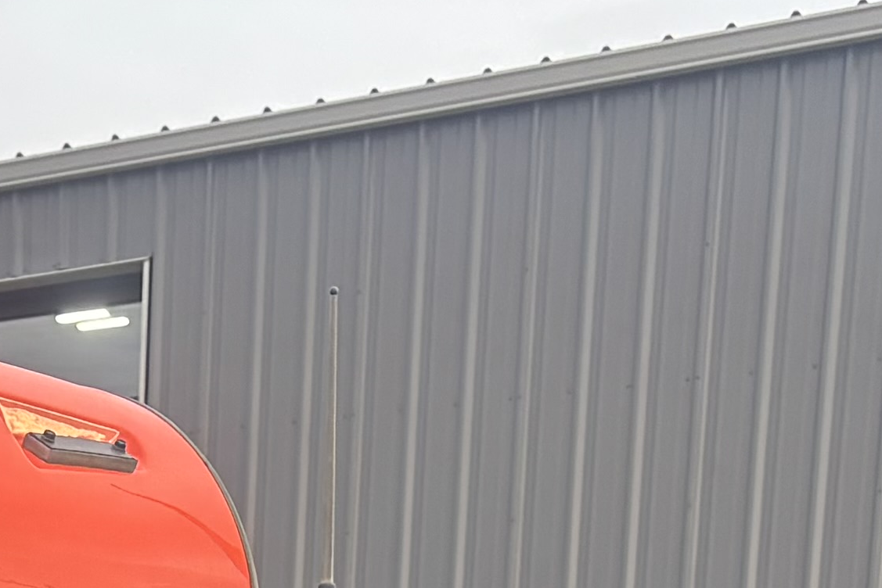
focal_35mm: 137
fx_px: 3357
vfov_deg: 8.6
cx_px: -217
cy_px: 1664
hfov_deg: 14.4
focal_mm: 5.96
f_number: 1.6
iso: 80
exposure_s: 1/121
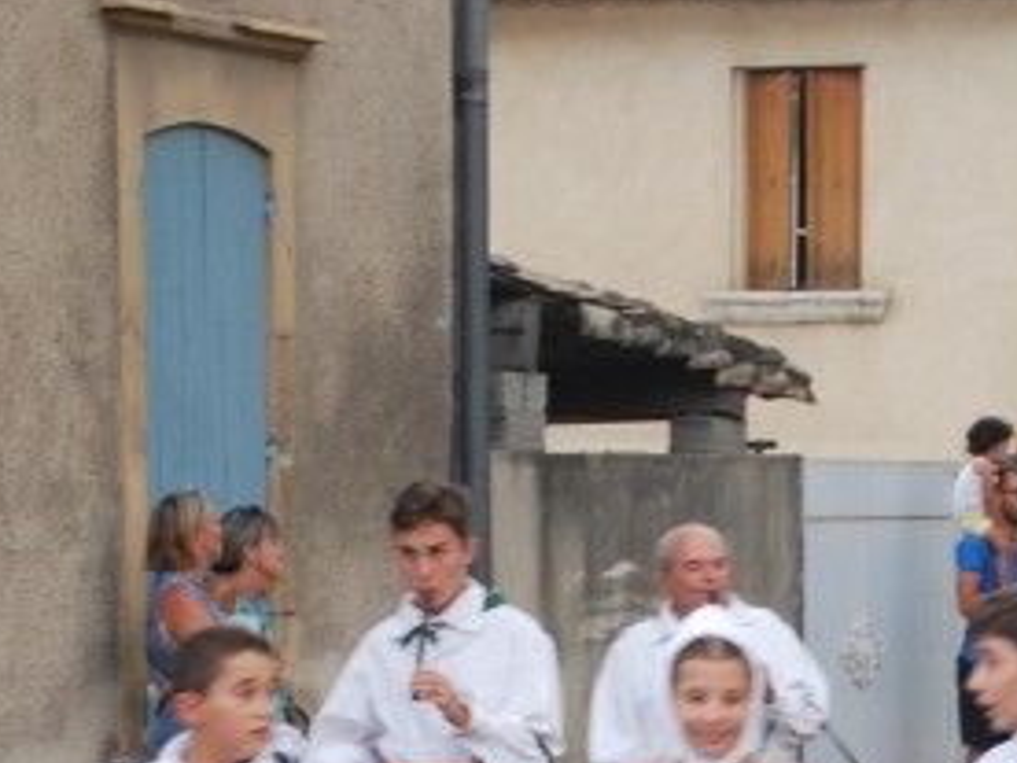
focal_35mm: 193
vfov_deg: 7.6
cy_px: 912
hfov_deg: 10.2
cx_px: 825
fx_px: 5670
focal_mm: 46
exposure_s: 1/30
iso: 320
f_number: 5.3
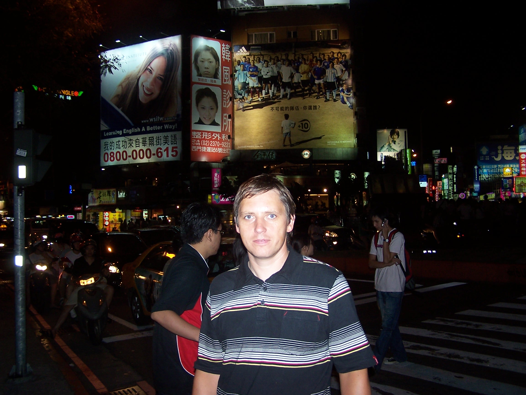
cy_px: 198
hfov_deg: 49.0
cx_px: 263
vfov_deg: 37.7
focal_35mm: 38
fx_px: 577
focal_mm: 6.3
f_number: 2.8
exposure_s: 1/60
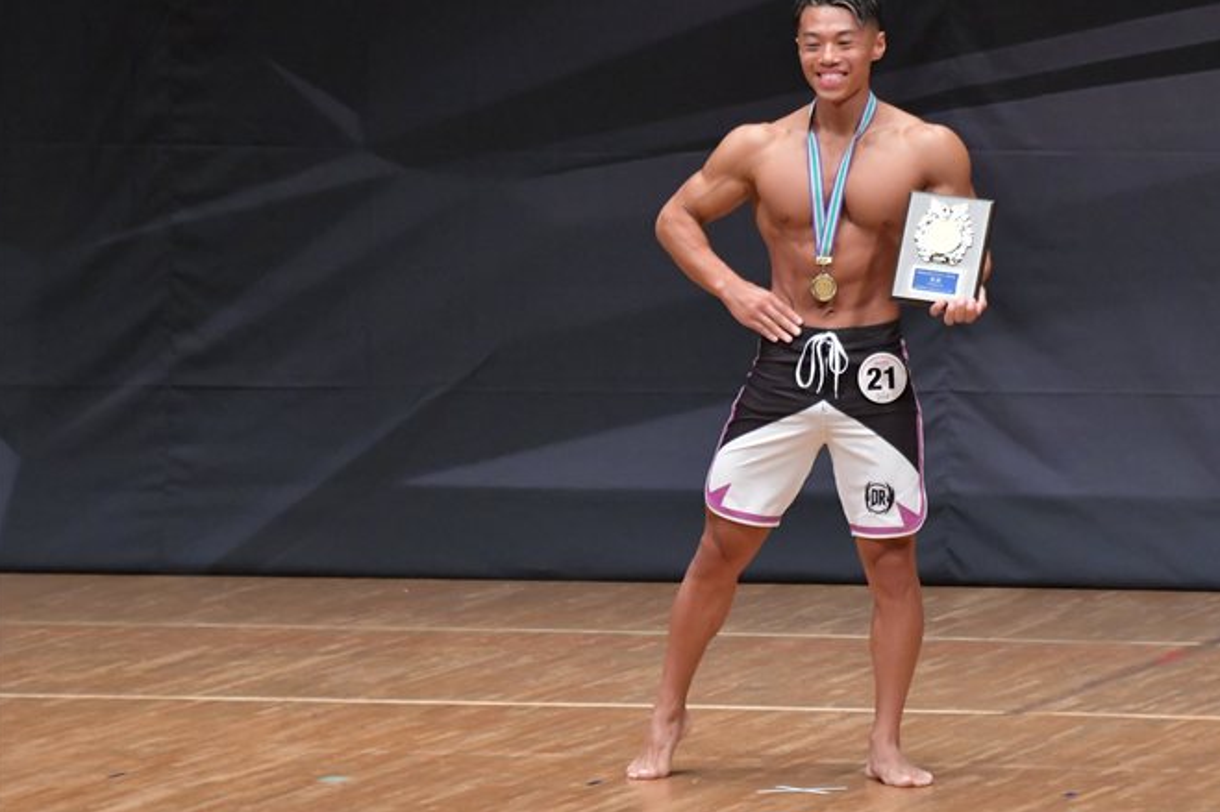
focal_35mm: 353
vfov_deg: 3.9
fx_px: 11959
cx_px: 708
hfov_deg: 5.8
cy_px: 374
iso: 6400
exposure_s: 1/400
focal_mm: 200
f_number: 5.6
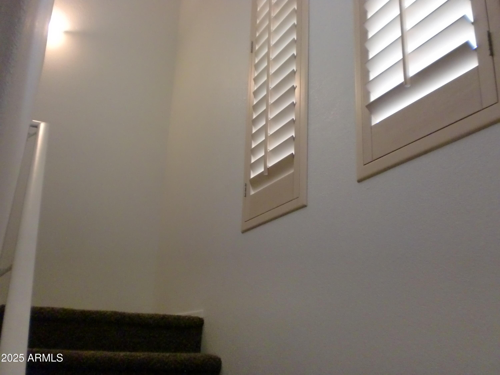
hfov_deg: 52.6
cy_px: 188
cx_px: 250
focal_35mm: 35
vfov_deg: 40.7
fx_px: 506
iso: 500
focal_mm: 6.3
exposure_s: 1/60
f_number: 3.1
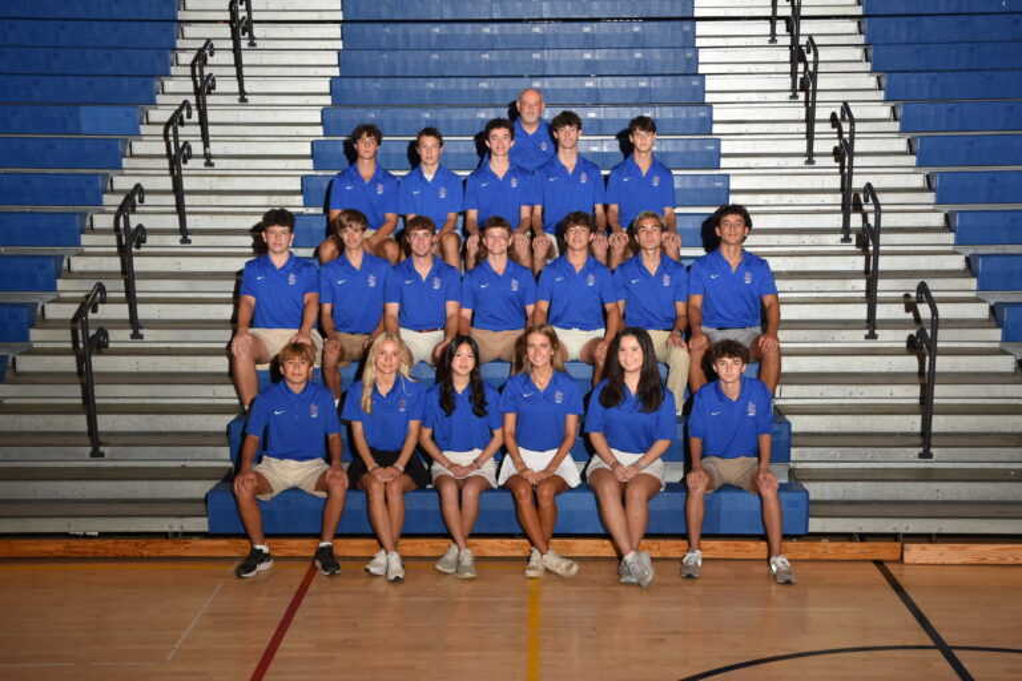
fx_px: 1490
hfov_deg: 37.9
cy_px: 340
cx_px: 511
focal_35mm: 52
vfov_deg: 25.8
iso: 500
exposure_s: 1/160
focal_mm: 35
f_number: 7.1
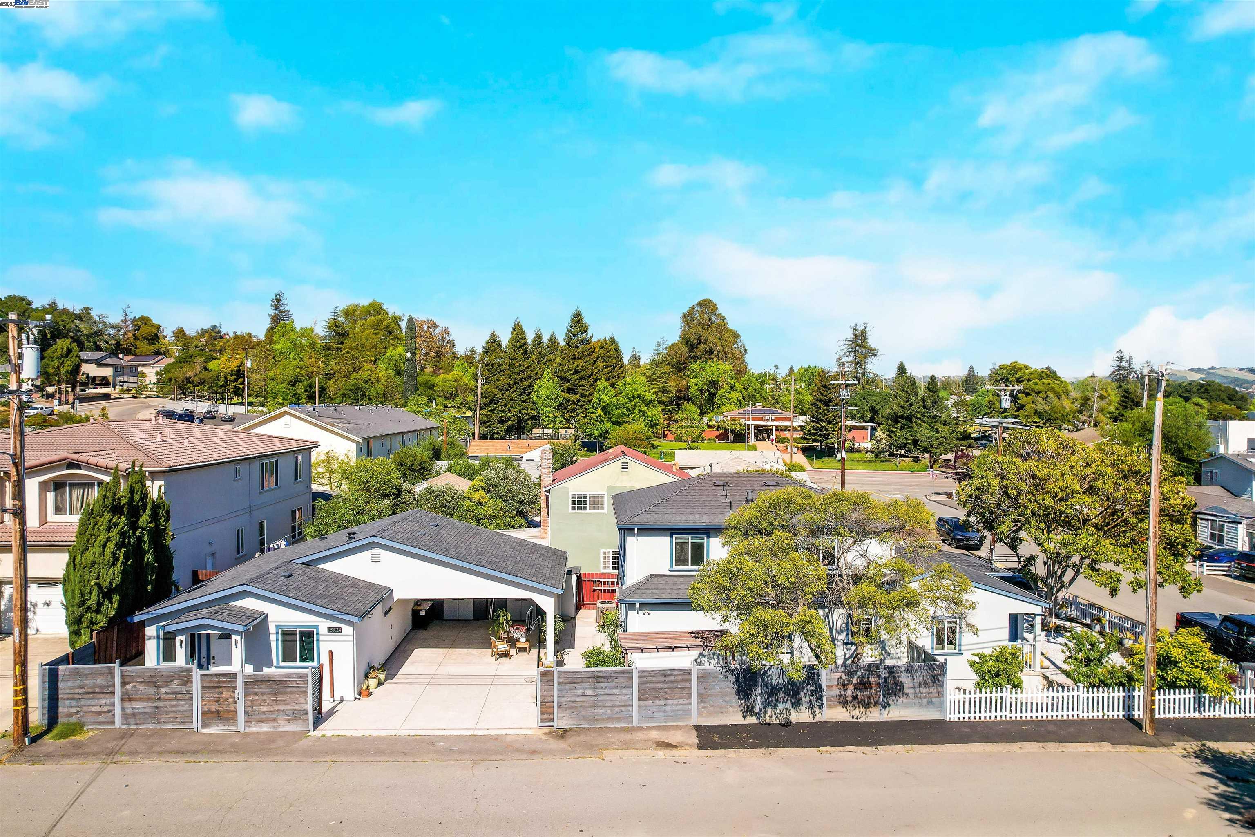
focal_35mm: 22
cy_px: 418
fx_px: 767
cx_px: 628
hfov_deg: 78.6
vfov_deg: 57.2
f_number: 2.8
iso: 130
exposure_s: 1/2500
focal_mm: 8.38
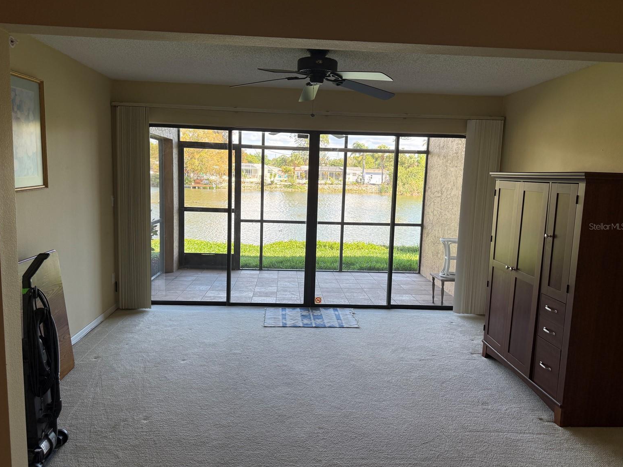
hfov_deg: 69.4
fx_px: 450
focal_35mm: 25
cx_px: 303
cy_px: 226
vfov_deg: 54.9
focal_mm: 6.76
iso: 100
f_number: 1.78
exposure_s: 1/338
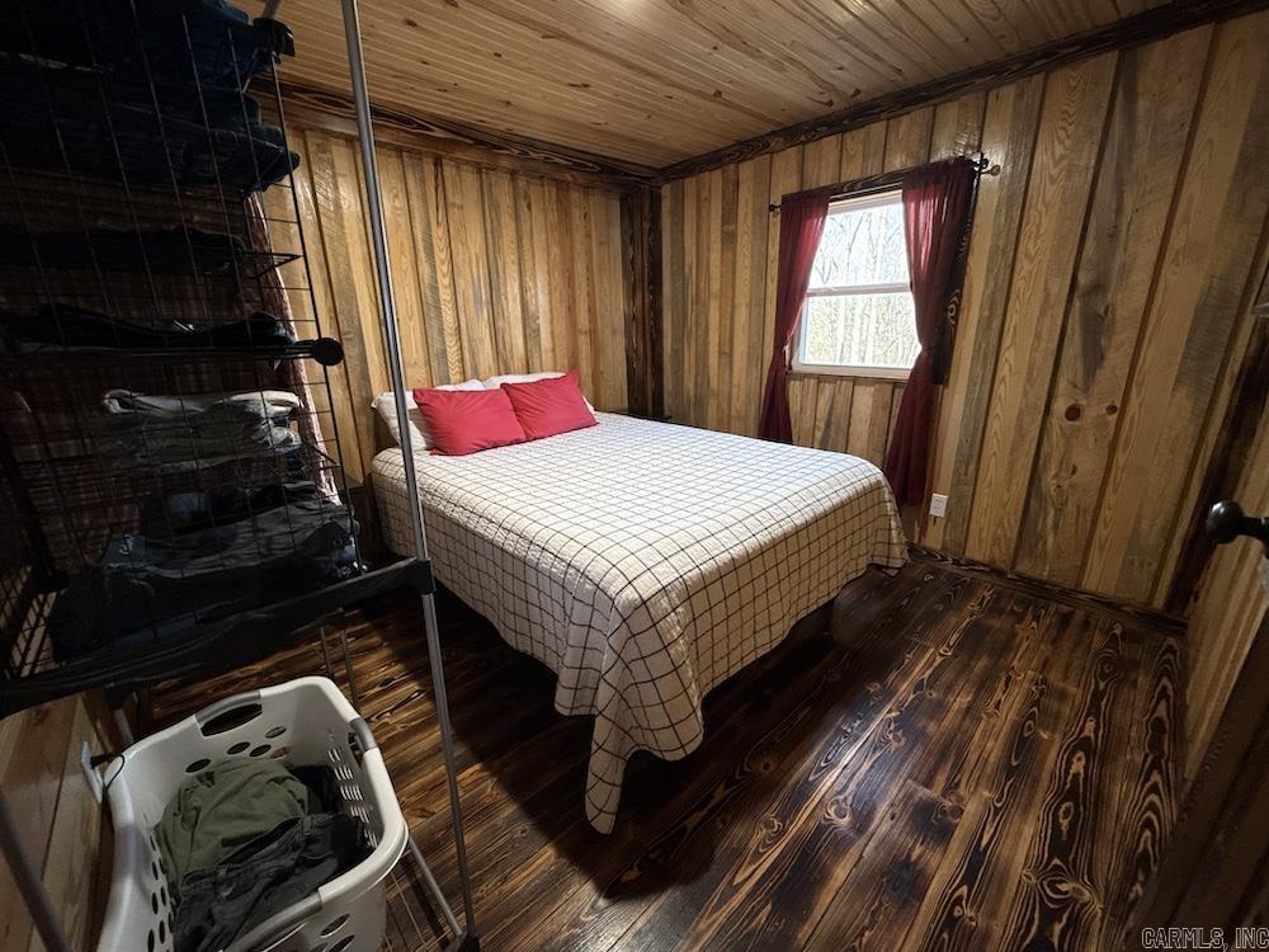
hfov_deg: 102.1
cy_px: 476
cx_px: 634
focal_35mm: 14
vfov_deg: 85.7
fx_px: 513
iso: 320
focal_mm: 2.22
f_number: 2.2
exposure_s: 1/60
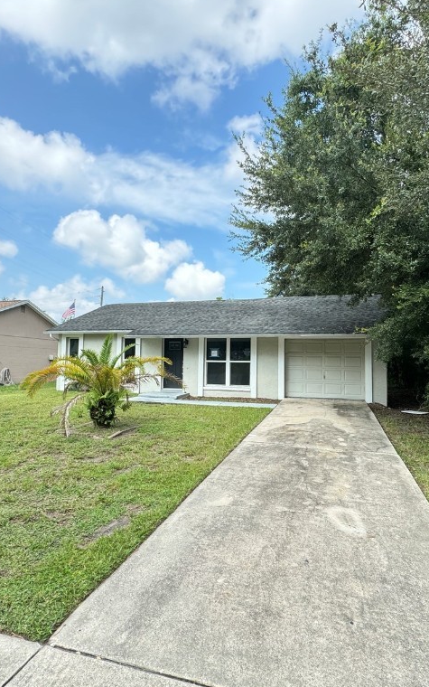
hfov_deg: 59.6
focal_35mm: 20
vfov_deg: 85.1
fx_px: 374
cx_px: 221
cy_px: 341
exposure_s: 1/569
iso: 50
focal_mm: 2.22
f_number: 2.2
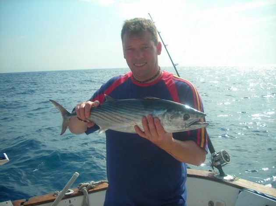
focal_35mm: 38
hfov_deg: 49.0
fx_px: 303
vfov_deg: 37.7
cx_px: 138
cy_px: 103
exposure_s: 1/170
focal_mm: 6.3
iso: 50
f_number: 6.4
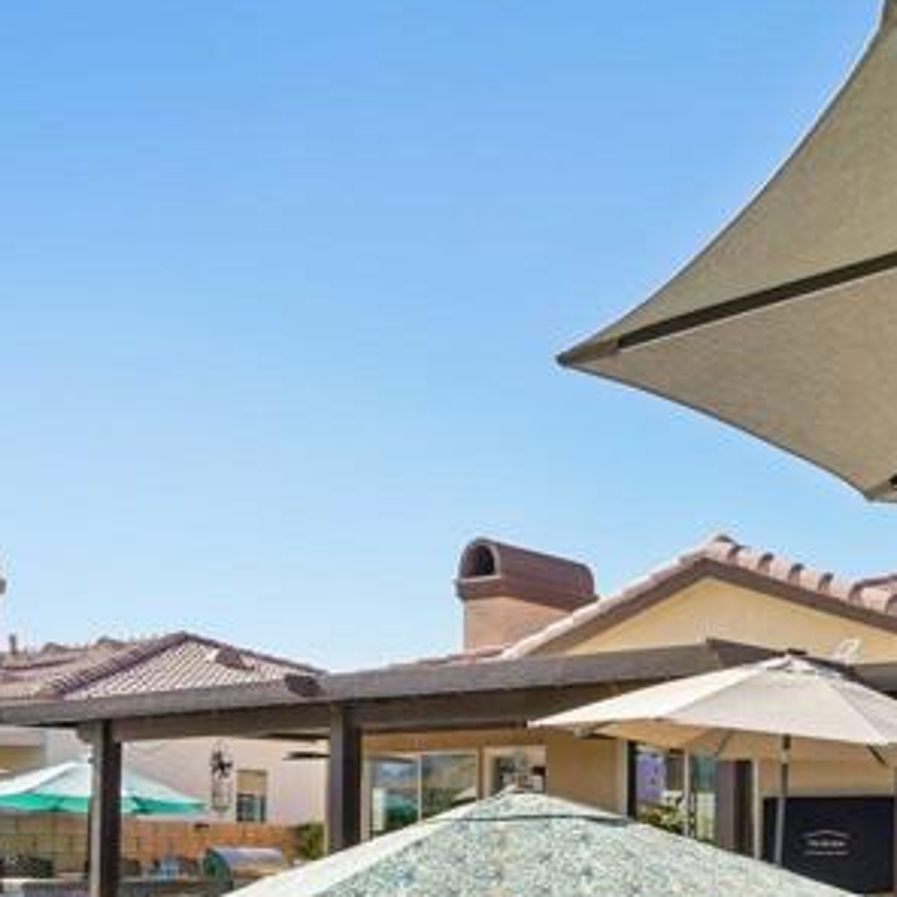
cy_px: 852
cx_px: 864
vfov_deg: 33.6
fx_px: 1378
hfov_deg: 33.5
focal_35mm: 47
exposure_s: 1/160
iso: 100
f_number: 8
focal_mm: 16
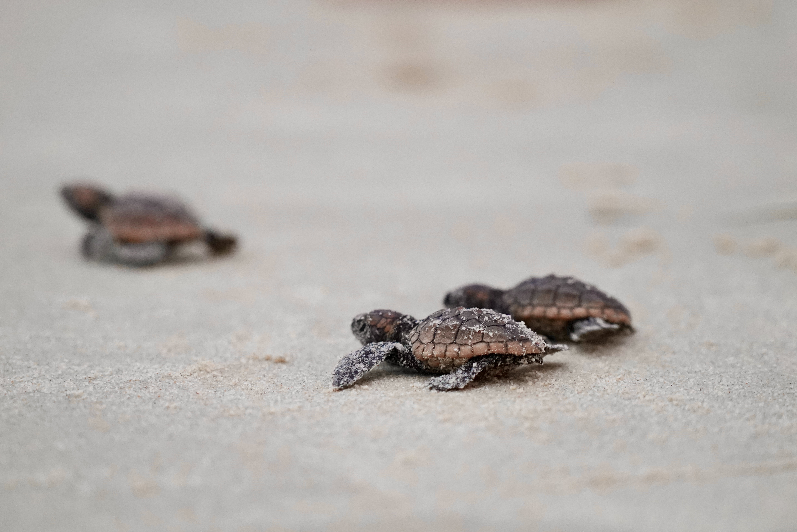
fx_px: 2324
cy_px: 266
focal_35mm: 105
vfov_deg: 13.0
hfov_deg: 19.5
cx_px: 398
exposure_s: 1/160
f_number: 4
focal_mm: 105
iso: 5000
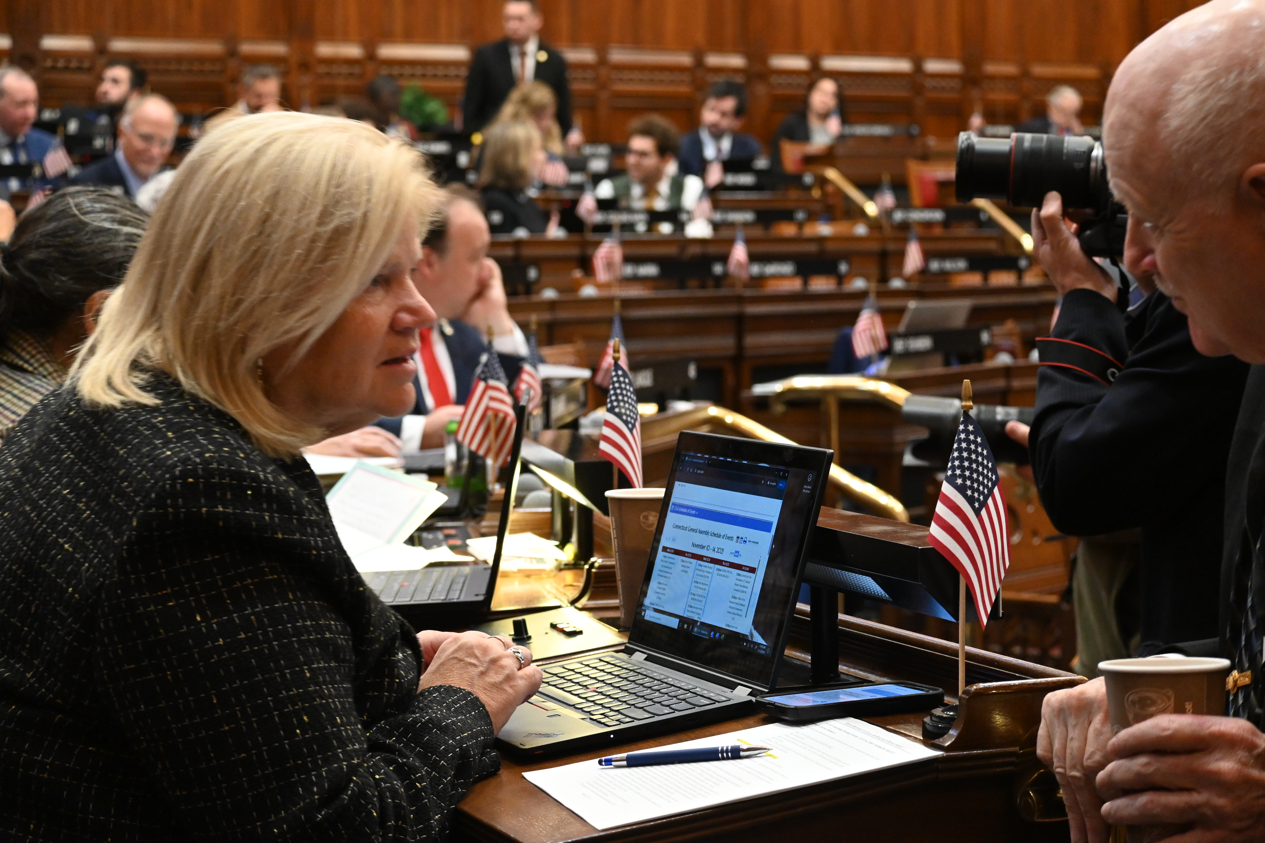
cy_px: 422
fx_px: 2635
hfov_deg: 27.0
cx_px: 632
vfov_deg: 18.2
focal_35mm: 75
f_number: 4.5
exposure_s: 1/80
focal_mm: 50
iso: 3600
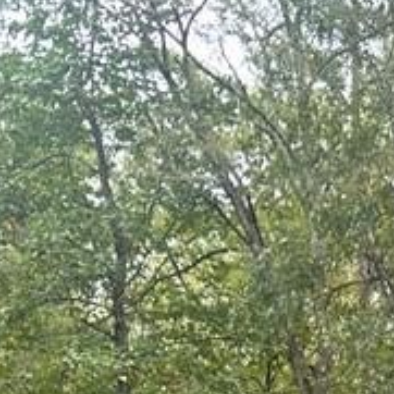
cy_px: 786
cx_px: 551
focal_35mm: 130
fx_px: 1674
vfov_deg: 12.0
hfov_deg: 12.9
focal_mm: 5.7
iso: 40
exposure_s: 1/121
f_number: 1.5
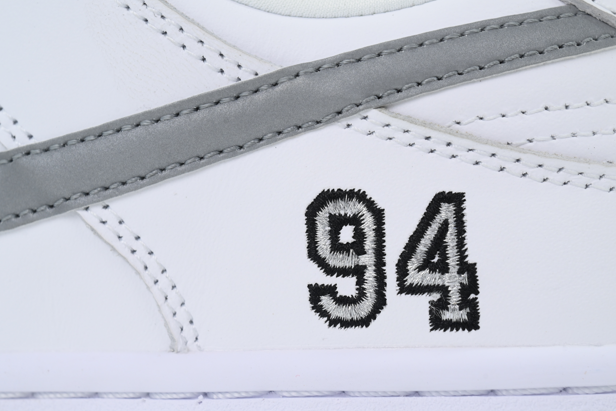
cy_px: 229
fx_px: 2139
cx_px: 336
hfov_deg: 16.4
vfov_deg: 11.0
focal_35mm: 125
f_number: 11
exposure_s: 1/100
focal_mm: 103
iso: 400
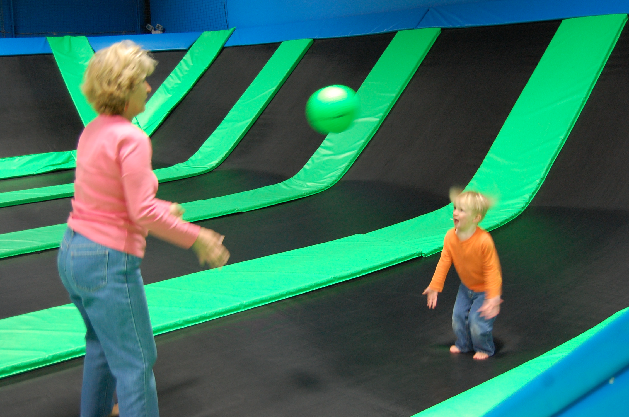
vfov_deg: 34.1
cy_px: 208
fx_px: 680
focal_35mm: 39
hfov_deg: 49.6
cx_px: 314
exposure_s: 1/25
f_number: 4.2
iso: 800
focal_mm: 26
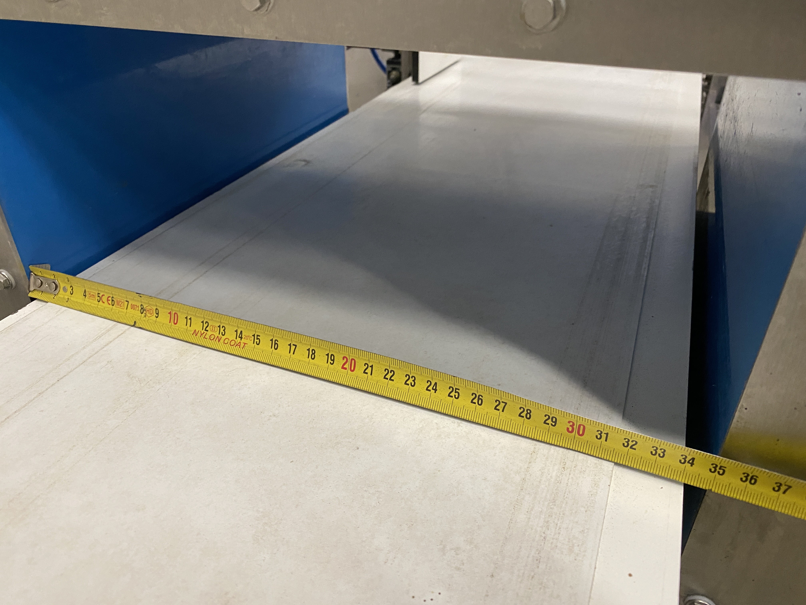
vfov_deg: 53.1
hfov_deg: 67.3
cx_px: 403
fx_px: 605
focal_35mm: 26
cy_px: 302
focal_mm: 4.25
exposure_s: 1/50
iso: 250
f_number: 1.8
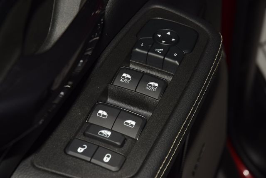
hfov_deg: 19.5
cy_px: 89
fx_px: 776
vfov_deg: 13.0
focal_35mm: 105
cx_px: 133
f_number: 8
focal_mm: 70
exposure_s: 1/125
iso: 100
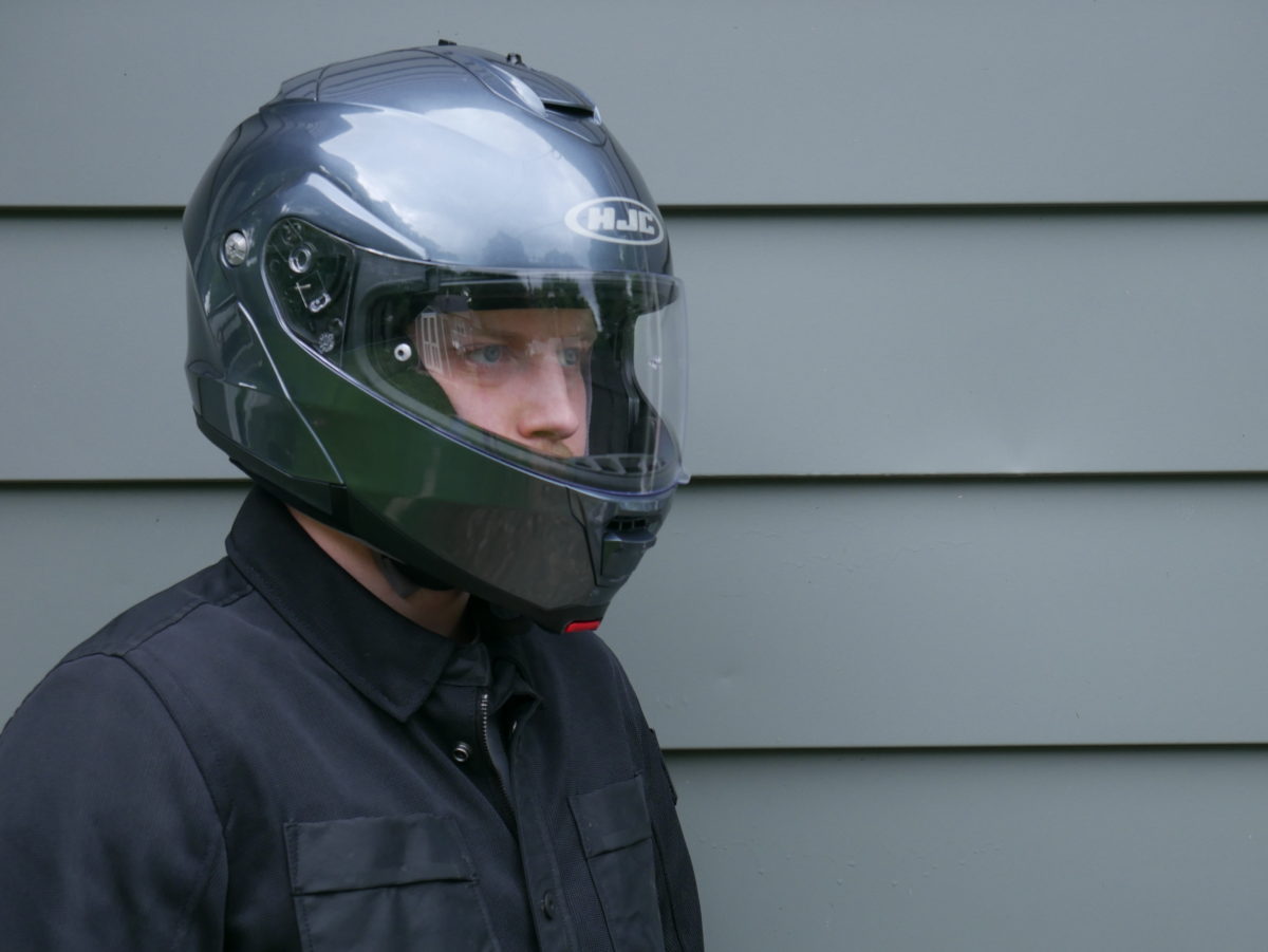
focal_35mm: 62
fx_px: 2272
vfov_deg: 23.7
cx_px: 634
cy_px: 476
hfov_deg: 31.2
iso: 400
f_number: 7.1
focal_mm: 31
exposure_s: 1/80
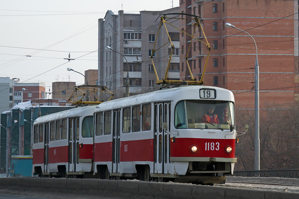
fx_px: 872
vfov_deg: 13.0
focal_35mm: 105
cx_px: 150
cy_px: 100
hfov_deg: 19.5
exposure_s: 1/1000
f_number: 6.3
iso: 400
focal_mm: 70
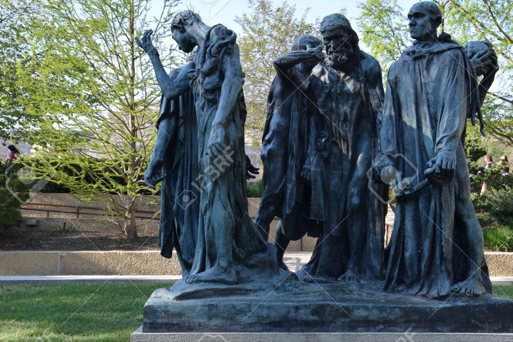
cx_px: 298
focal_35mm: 60
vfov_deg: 22.6
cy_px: 158
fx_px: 855
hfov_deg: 33.3
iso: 400
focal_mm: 32
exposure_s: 1/250
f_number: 8
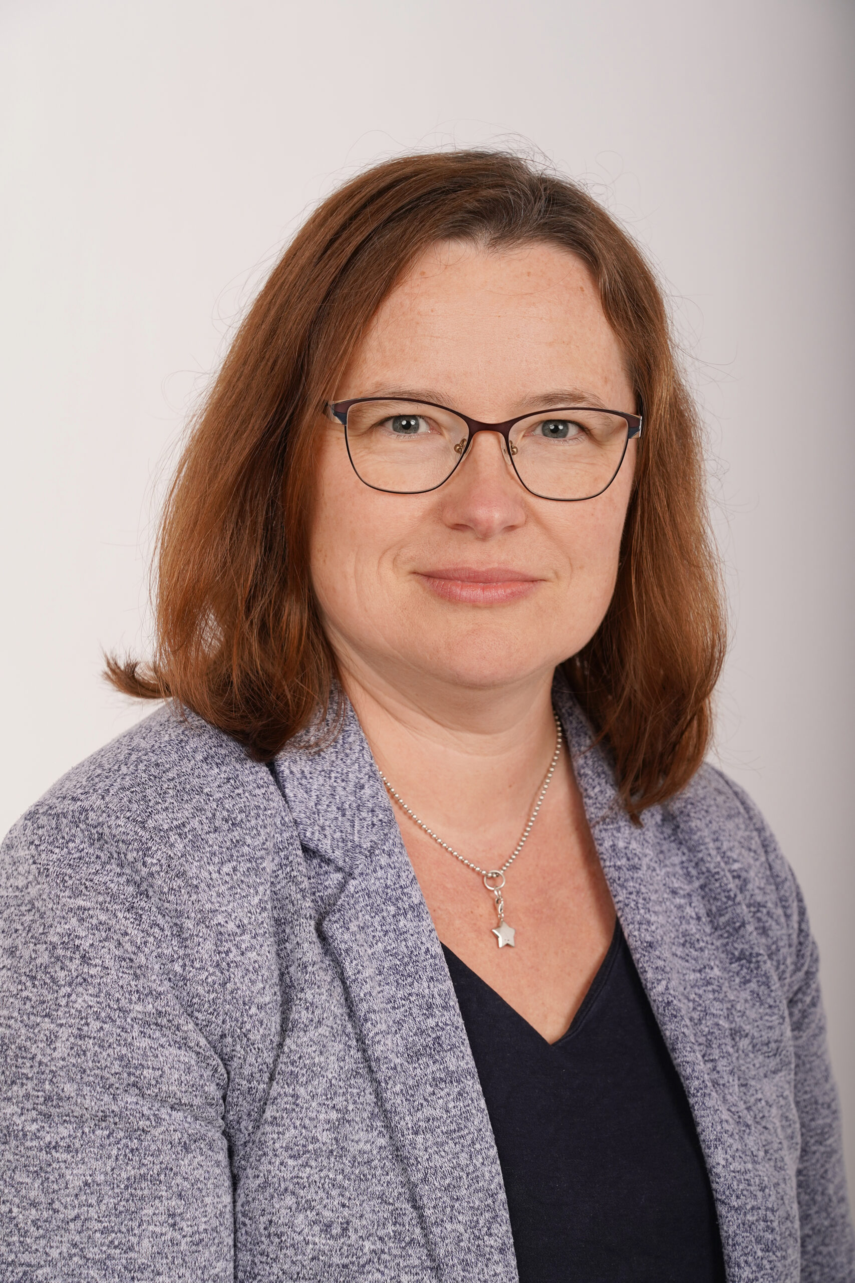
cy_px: 642
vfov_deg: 20.4
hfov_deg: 13.7
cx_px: 428
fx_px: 3562
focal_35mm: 100
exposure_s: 1/250
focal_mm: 100
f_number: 8
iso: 320
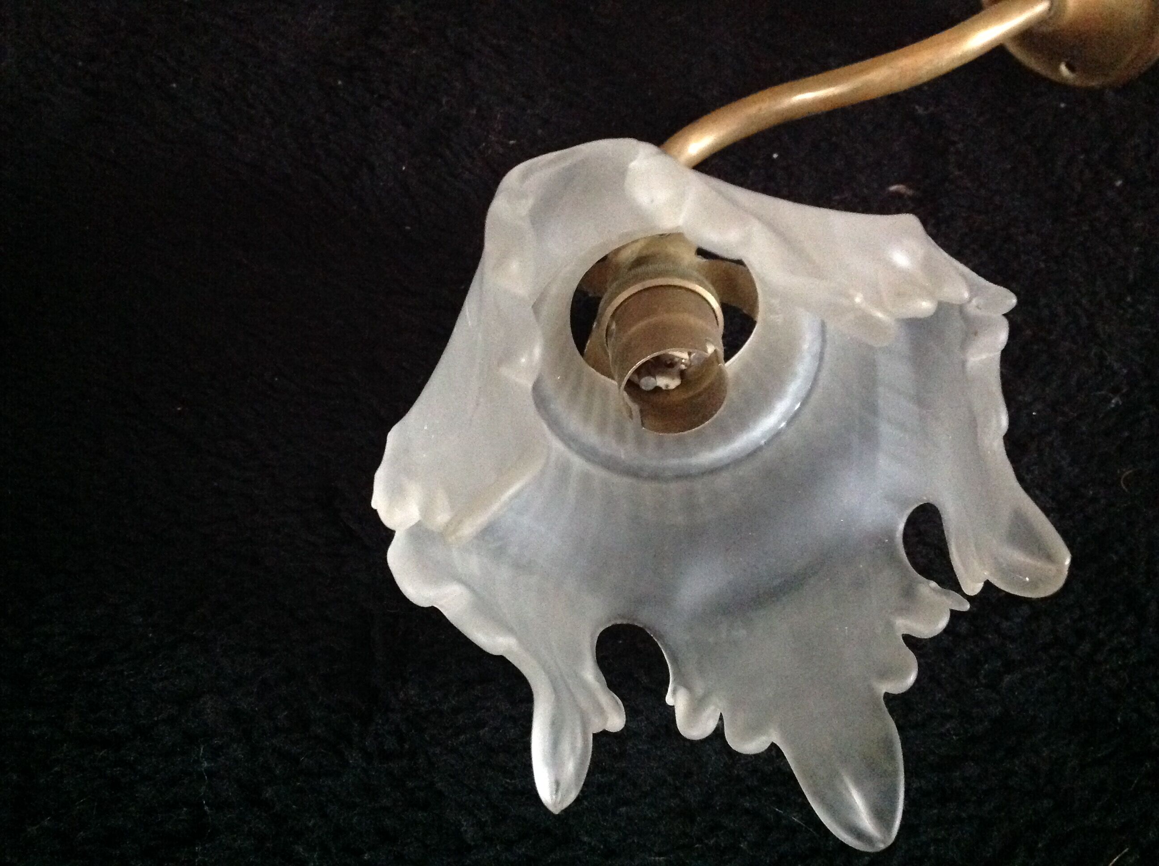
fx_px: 1170
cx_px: 580
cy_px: 433
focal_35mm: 35
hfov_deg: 52.7
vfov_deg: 40.6
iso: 800
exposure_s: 1/15
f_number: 2.4
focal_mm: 4.28
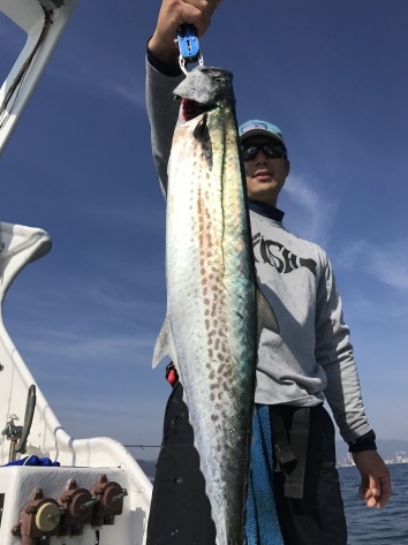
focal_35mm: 29
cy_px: 277
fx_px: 456
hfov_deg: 48.2
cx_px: 208
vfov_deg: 61.7
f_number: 1.8
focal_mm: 3.99
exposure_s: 1/6849
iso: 25
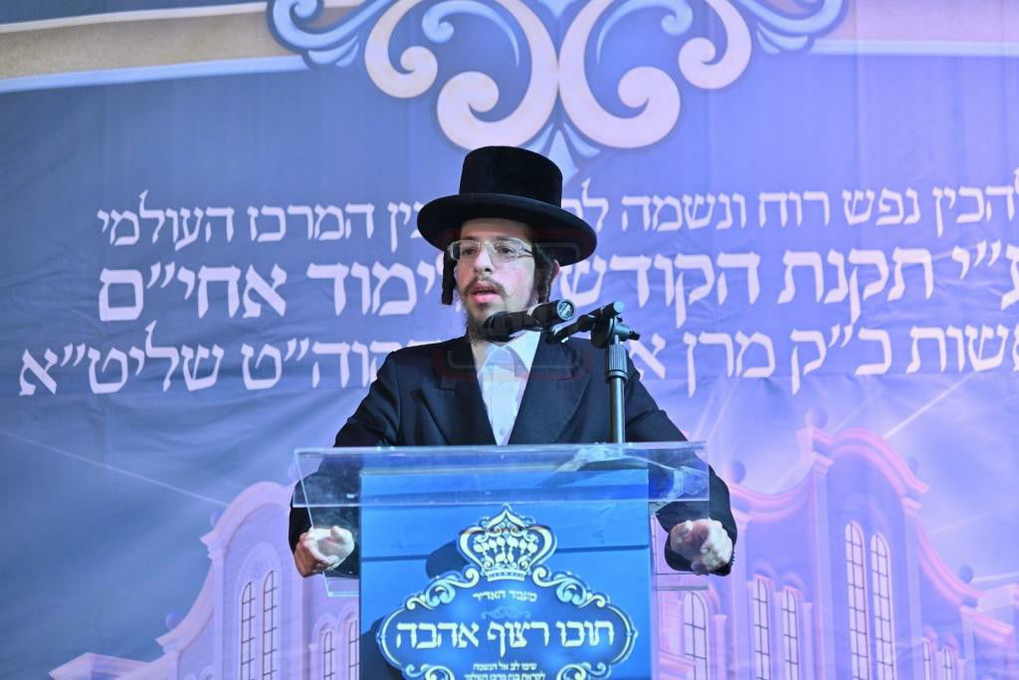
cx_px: 510
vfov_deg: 11.4
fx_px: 3397
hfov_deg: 17.1
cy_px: 340
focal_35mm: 120
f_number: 4
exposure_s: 1/160
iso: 1000
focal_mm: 120
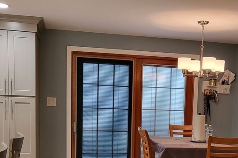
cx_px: 157
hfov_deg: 37.1
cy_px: 148
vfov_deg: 24.6
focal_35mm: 53
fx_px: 350
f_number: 1.8
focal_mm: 4.25
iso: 200
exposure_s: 1/60
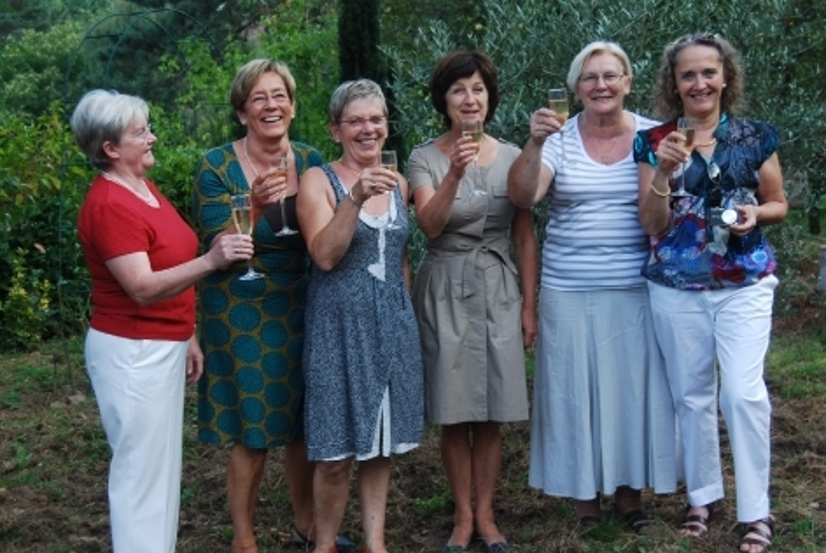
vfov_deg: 22.3
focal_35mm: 61
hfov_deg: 32.8
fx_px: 1401
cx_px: 418
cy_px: 298
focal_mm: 32
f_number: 4.5
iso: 200
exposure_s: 1/80
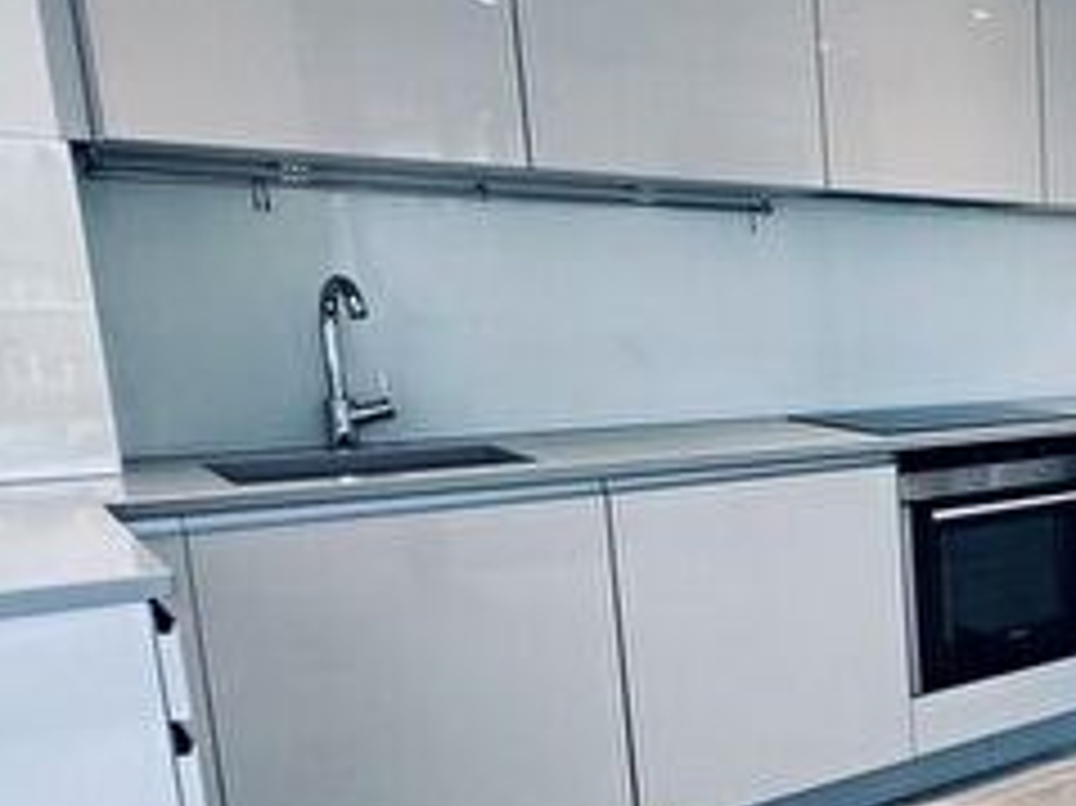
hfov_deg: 32.8
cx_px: 1427
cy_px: 507
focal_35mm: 41
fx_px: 1274
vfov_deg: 34.9
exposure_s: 1/50
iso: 200
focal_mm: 2.22
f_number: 2.2
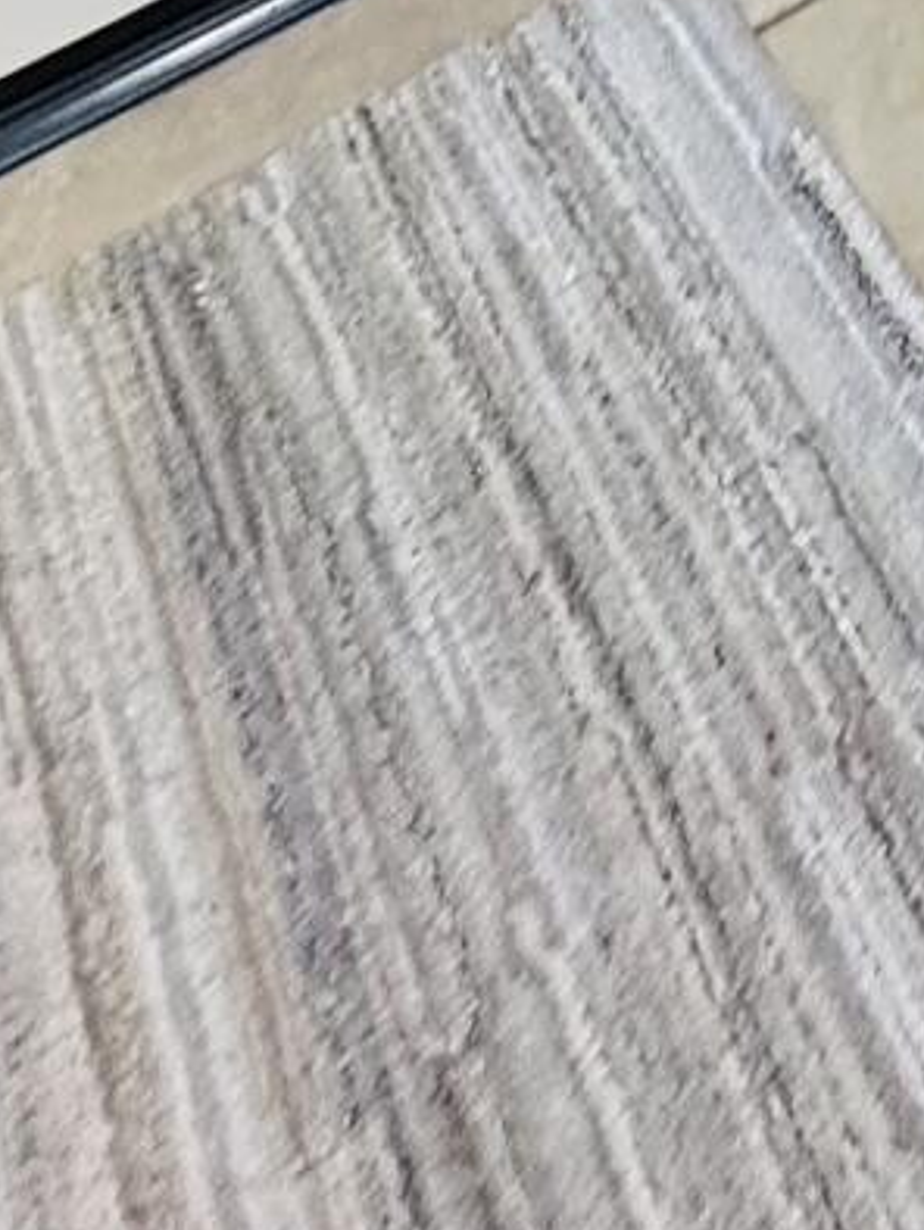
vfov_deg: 14.4
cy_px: -1851
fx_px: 2524
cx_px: 1455
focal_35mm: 71
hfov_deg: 18.1
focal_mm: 2.22
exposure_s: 1/60
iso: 500
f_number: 2.2
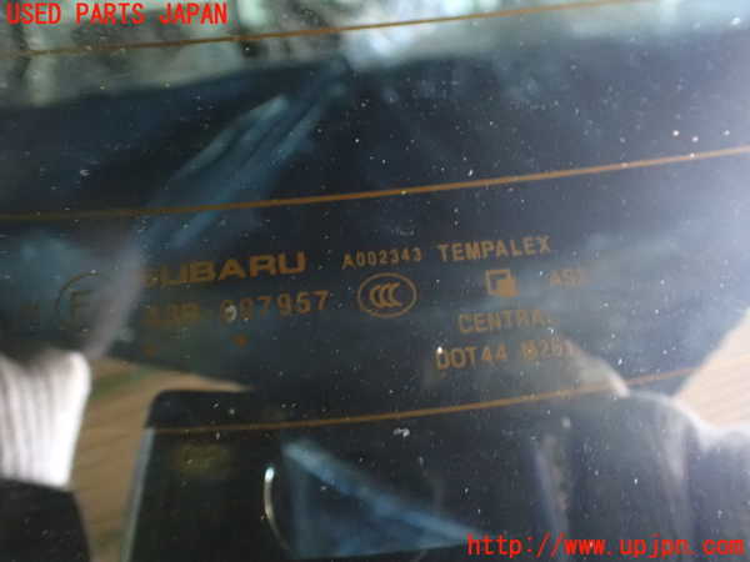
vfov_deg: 46.8
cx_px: 375
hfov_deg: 60.0
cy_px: 281
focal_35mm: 30
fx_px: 650
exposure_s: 1/8
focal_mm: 5.4
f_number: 2.3
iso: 1600
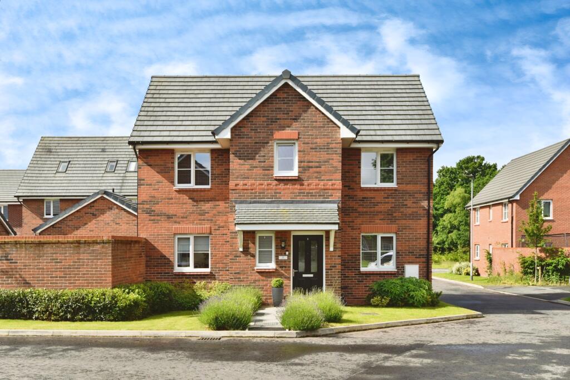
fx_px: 507
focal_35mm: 32
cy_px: 190
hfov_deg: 58.7
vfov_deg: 41.1
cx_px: 285
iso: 400
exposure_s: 1/1250
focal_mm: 32
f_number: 7.1
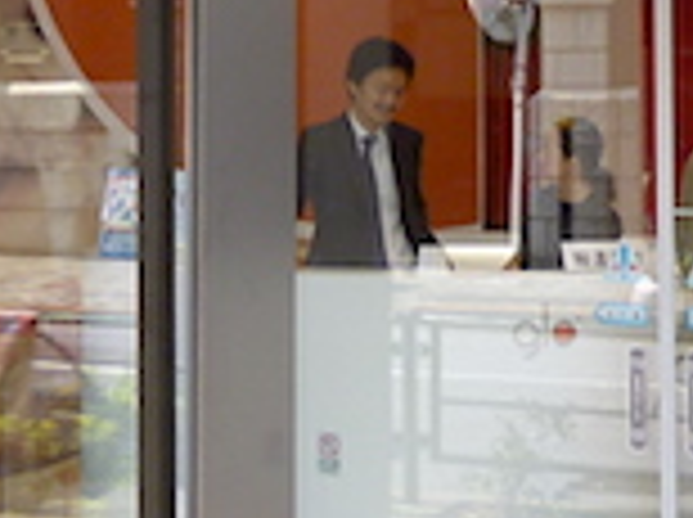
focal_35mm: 125
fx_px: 2499
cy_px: -207
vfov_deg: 11.4
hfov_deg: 15.8
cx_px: 243
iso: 100
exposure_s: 1/125
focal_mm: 4.3
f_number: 2.5
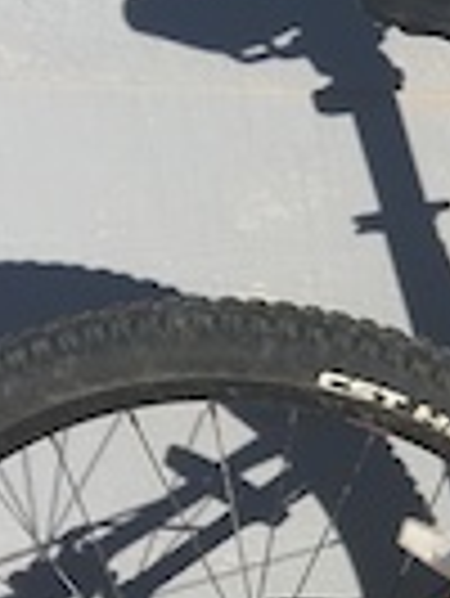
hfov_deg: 7.6
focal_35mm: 174
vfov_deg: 11.2
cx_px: 1278
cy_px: 602
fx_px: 3011
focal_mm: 4.15
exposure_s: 1/1399
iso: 25
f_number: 2.2
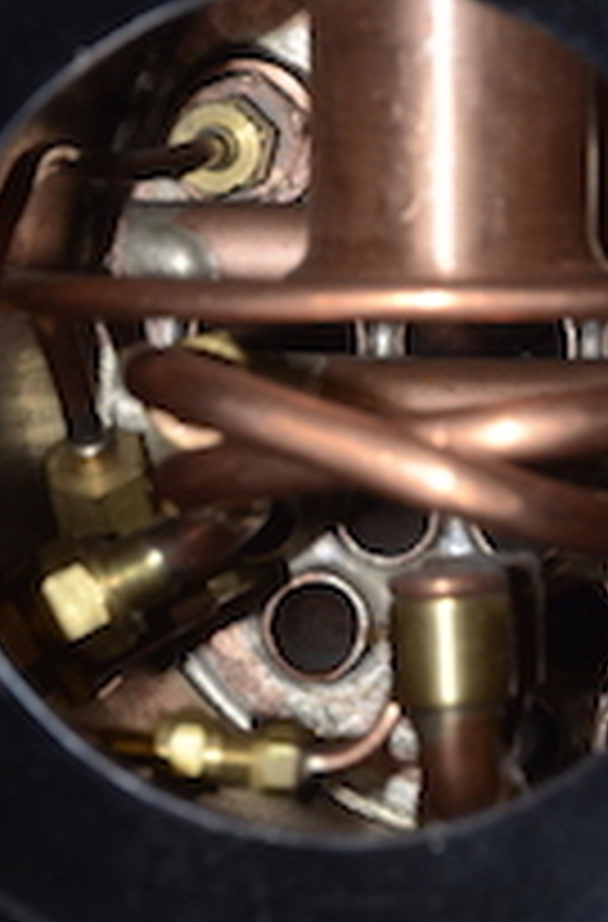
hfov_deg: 2.3
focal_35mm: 598
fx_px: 15278
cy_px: 603
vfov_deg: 3.5
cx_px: 320
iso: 800
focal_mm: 200
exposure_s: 1/60
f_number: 14
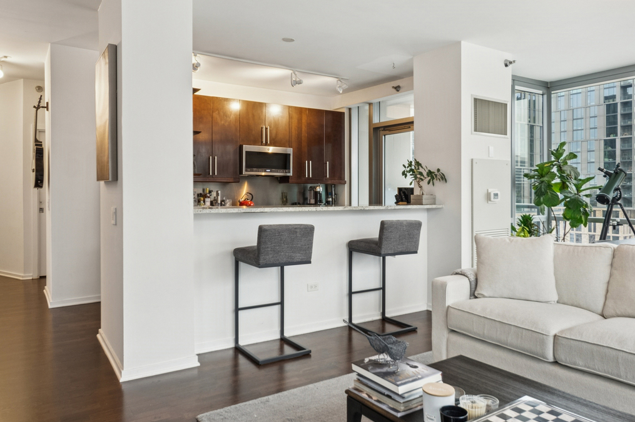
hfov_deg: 73.7
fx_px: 423
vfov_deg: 53.0
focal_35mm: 24
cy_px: 193
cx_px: 335
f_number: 8
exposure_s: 1/15
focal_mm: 10
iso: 400
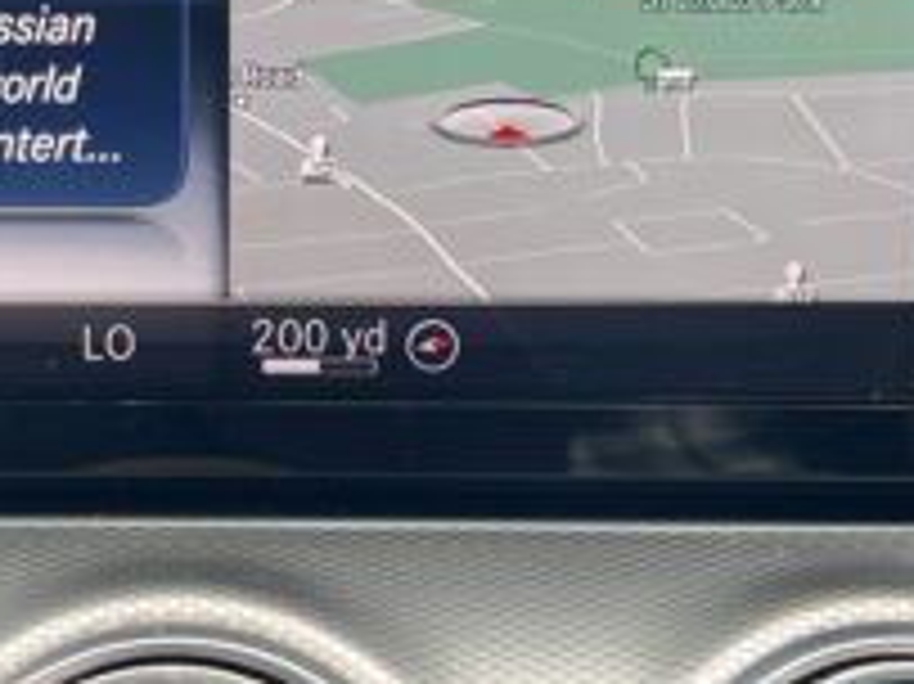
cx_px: 198
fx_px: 2692
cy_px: 200
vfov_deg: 14.5
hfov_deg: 19.1
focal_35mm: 102
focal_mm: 5.7
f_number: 1.5
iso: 80
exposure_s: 1/121
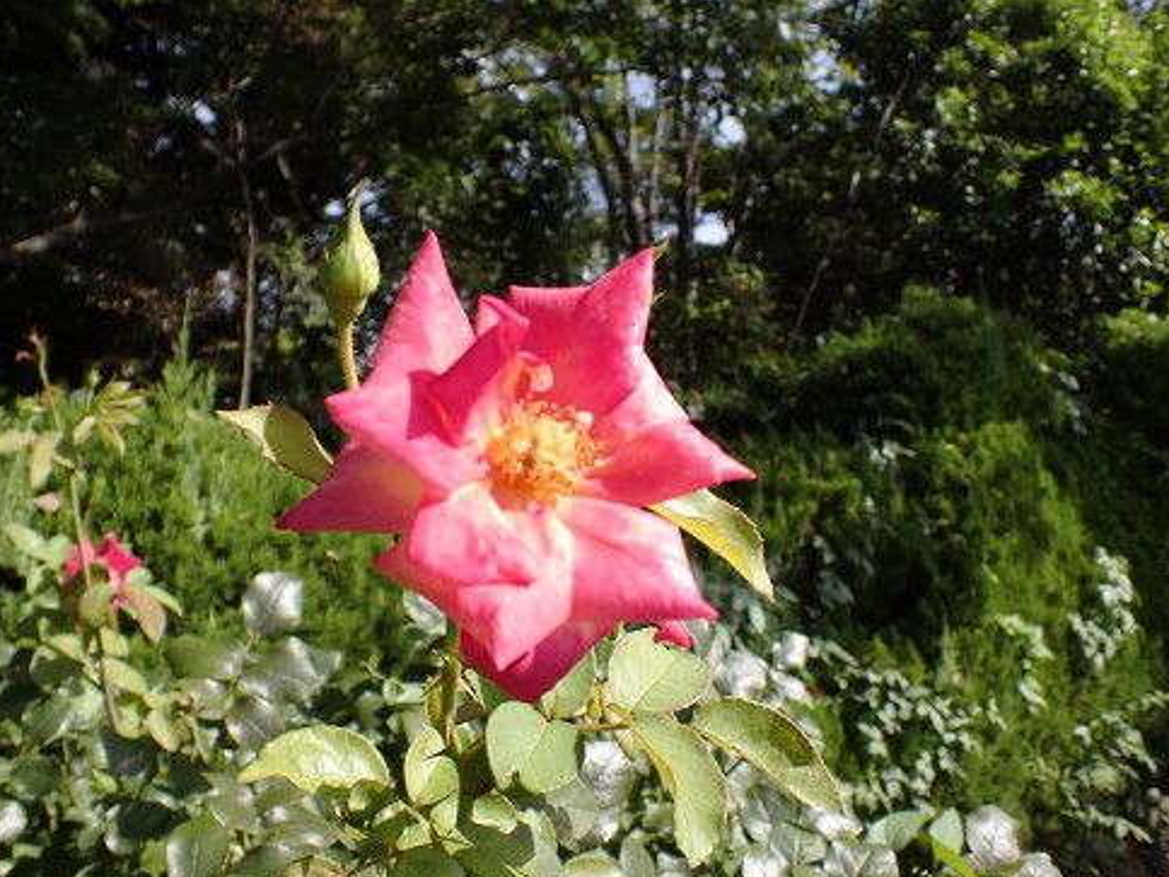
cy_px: 451
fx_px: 1047
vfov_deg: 45.4
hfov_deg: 58.4
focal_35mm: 31
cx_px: 580
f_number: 3.2
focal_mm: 5.4
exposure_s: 1/800
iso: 100
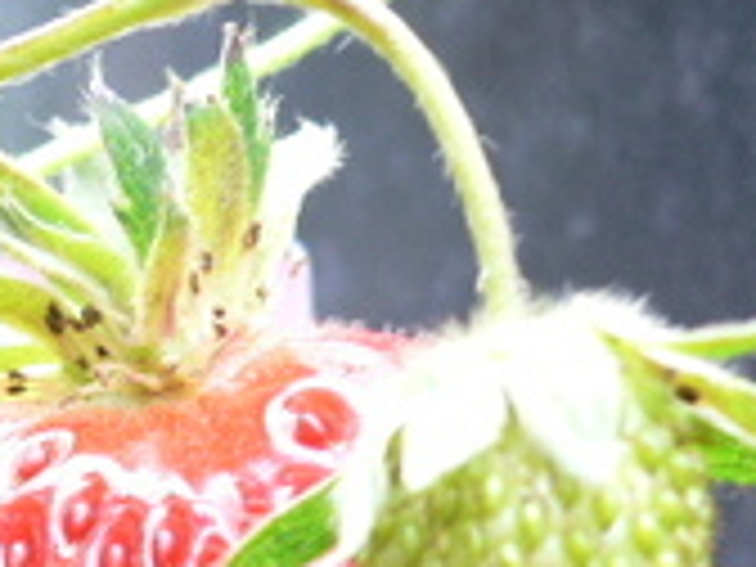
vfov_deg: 13.8
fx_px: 2271
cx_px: 4
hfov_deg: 18.4
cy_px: 704
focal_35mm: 104
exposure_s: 1/20
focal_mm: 5.8
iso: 100
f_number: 2.8
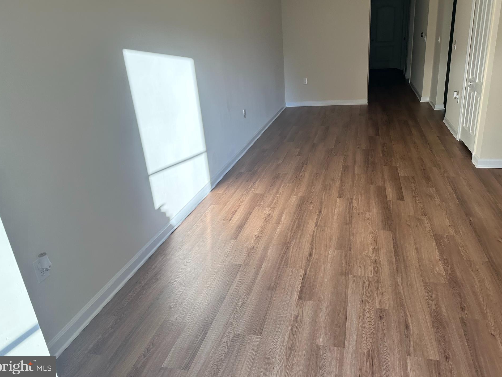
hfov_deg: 67.3
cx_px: 261
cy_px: 174
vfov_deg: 53.0
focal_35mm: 26
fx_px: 377
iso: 100
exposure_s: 1/160
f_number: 1.78
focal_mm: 6.86
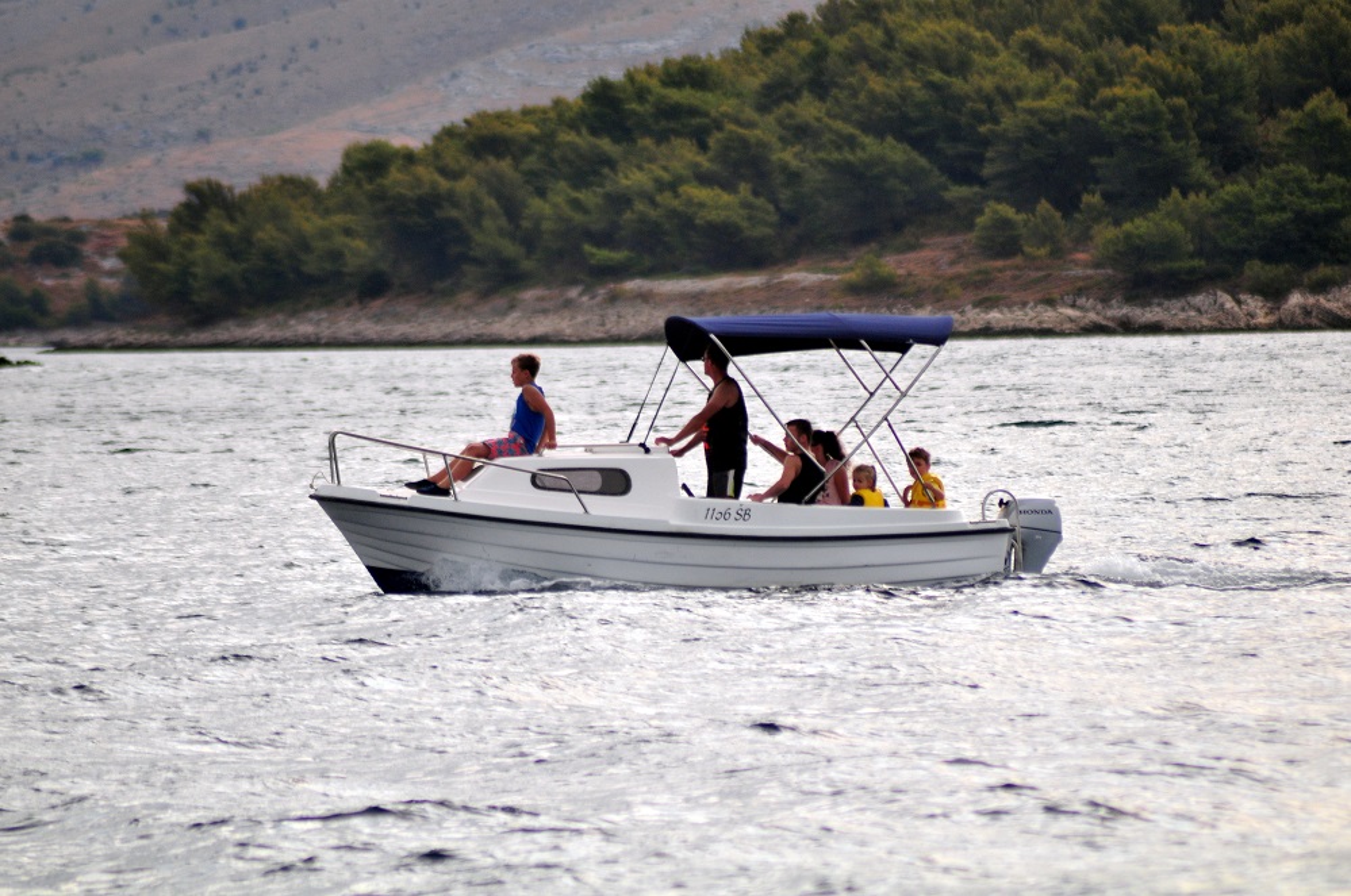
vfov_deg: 3.0
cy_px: 448
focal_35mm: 450
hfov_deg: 4.6
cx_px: 676
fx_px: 16863
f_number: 5.6
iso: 320
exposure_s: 1/1250
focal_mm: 300
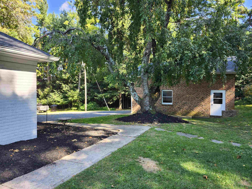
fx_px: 167
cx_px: 126
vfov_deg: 58.9
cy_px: 94
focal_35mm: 23
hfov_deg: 73.9
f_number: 1.8
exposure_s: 1/180
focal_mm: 5.54
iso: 40
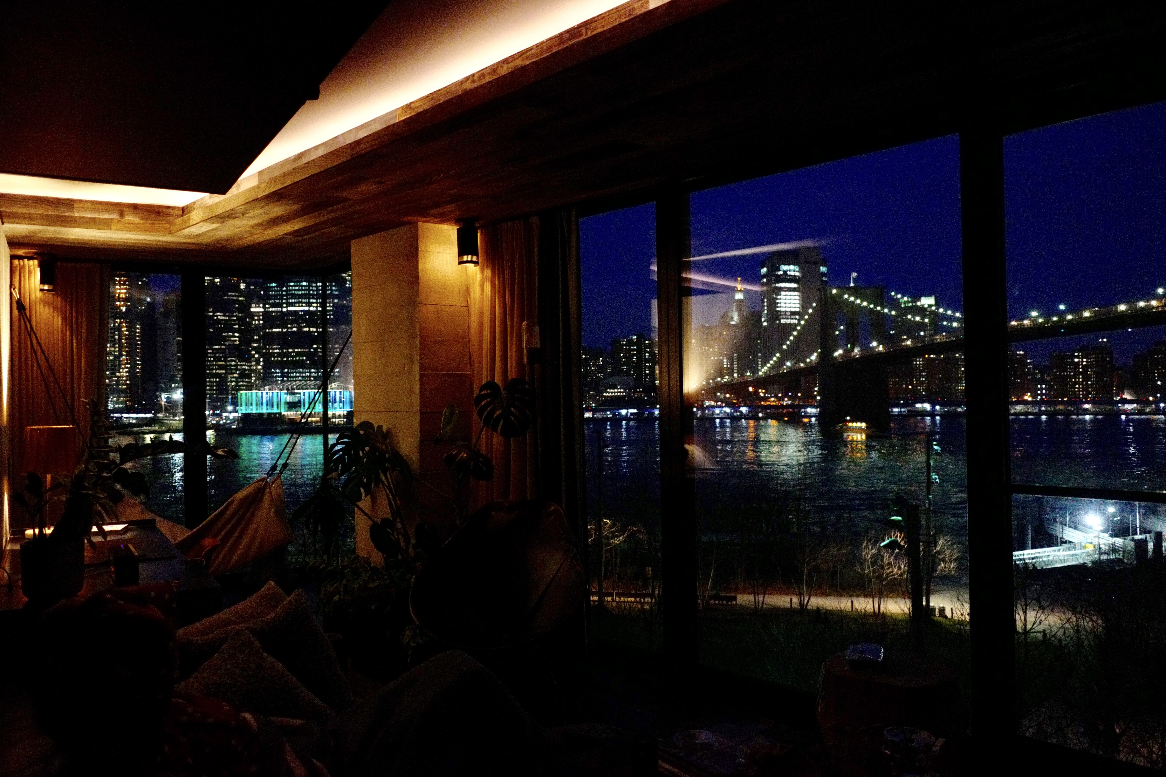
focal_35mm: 27
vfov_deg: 47.9
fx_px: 874
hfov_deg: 67.4
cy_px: 388
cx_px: 583
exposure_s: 1/50
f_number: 2.8
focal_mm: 18
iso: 6400
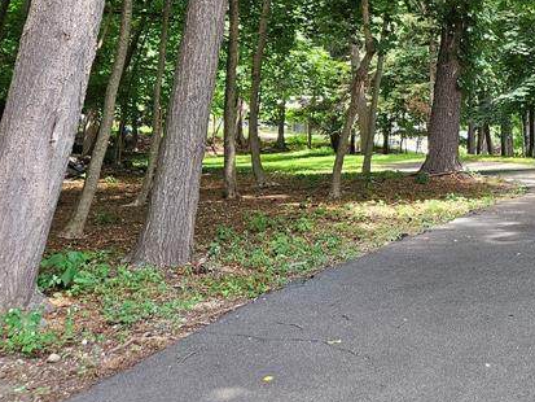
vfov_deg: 24.2
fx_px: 881
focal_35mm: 57
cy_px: -29
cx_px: 560
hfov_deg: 30.8
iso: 125
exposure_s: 1/180
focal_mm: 5.4
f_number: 1.8
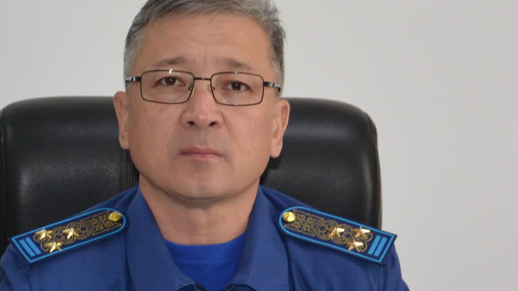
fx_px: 893
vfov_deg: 18.5
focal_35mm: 65
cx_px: 202
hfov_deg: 32.2
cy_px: 191
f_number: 4
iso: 640
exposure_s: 1/60
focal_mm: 26
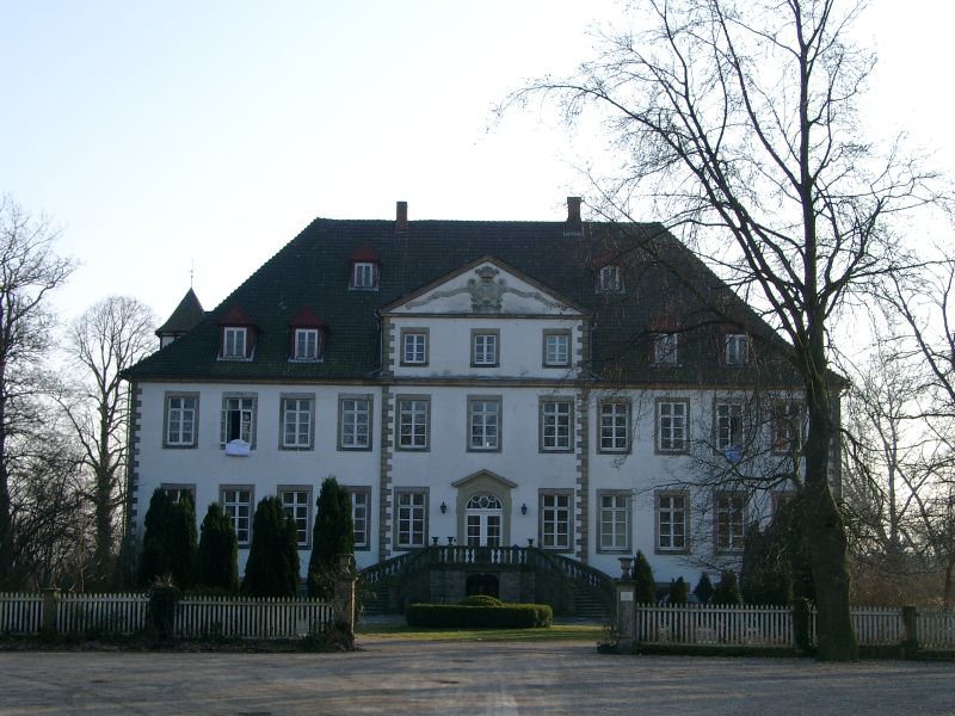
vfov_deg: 25.7
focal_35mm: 57
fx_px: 1573
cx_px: 478
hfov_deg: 33.8
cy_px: 358
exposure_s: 1/327
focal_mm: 11.76
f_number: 4
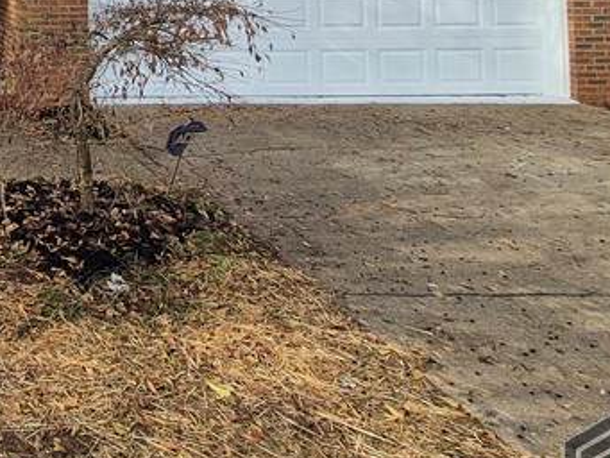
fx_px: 687
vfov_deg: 31.0
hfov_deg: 36.9
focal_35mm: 39
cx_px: -118
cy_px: -93
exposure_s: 1/578
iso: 50
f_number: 2.2
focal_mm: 1.74
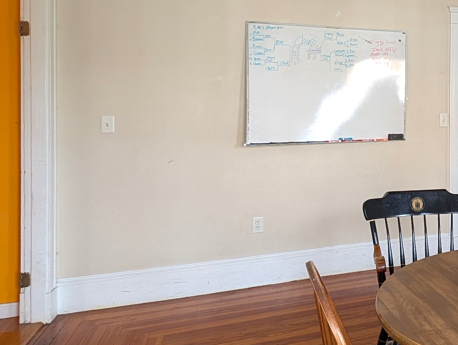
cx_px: 477
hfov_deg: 43.5
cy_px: 95
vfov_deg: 39.9
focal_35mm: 35
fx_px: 464
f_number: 1.95
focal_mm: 2.23
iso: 41
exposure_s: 1/42.5
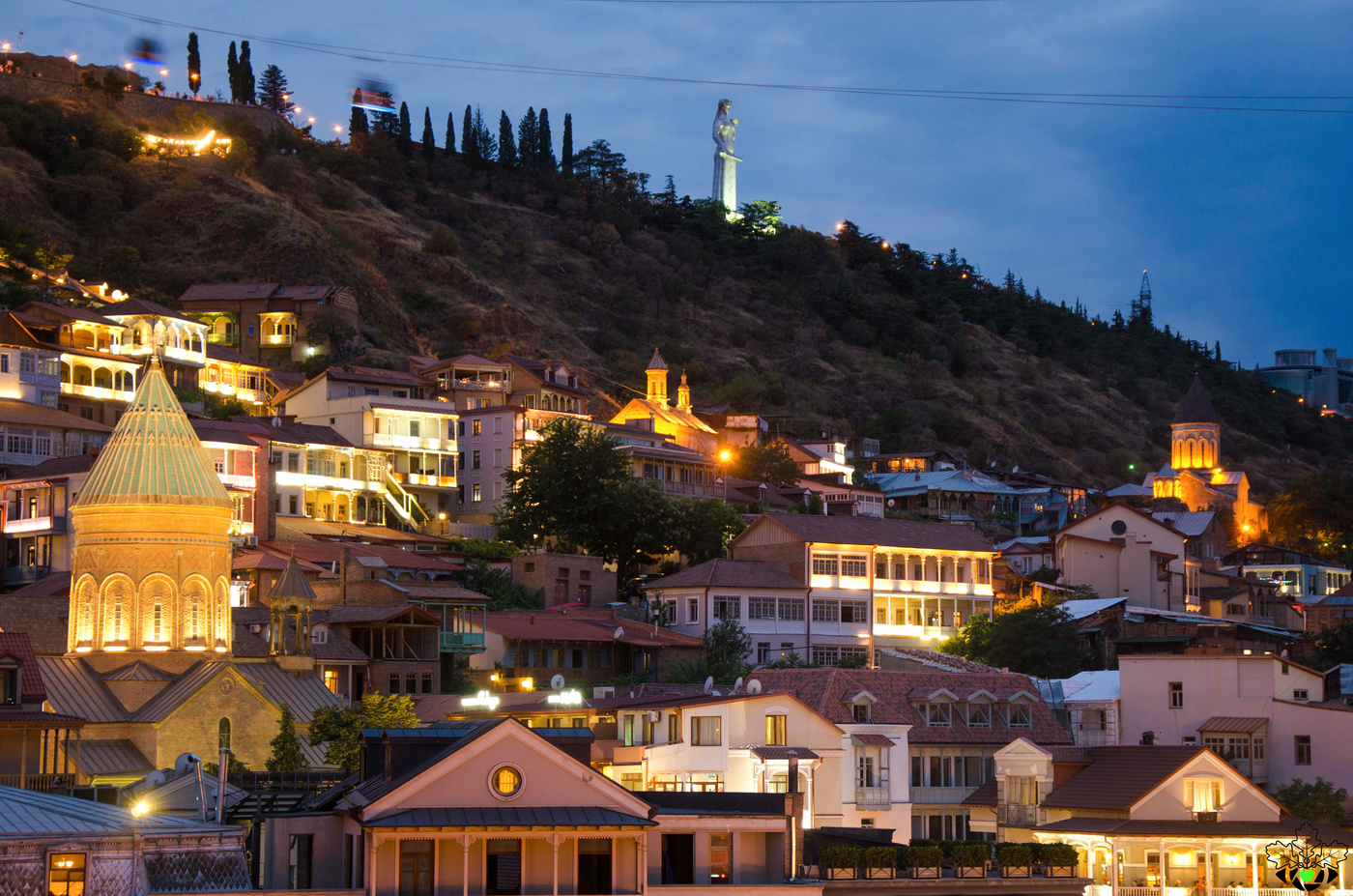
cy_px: 448
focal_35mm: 78
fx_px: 2925
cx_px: 676
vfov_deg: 17.4
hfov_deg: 26.0
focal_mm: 52
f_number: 5
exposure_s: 1.3
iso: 200
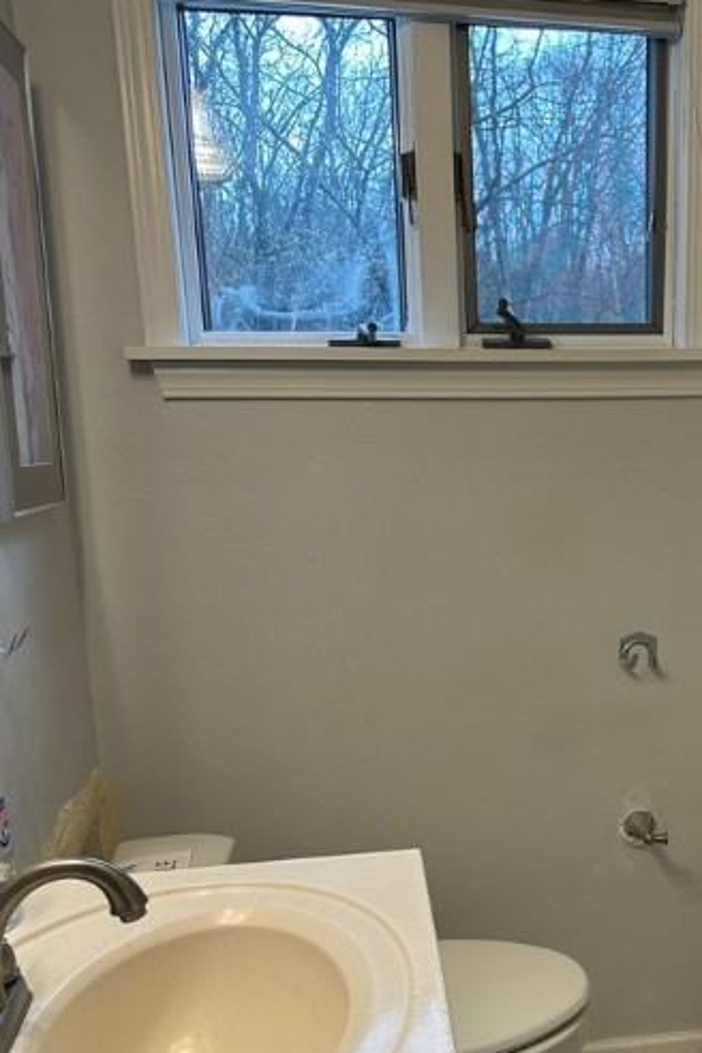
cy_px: 706
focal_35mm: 39
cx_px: 582
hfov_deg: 33.0
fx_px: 1141
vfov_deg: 48.7
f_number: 1.78
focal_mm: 6.86
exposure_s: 1/120
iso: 100
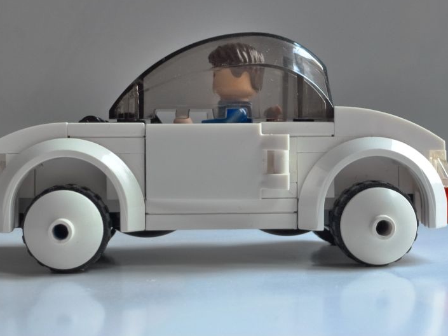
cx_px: 217
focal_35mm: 59
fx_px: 764
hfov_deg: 32.7
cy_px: 152
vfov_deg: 24.8
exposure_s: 1/4
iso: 400
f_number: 4.3
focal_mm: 9.4
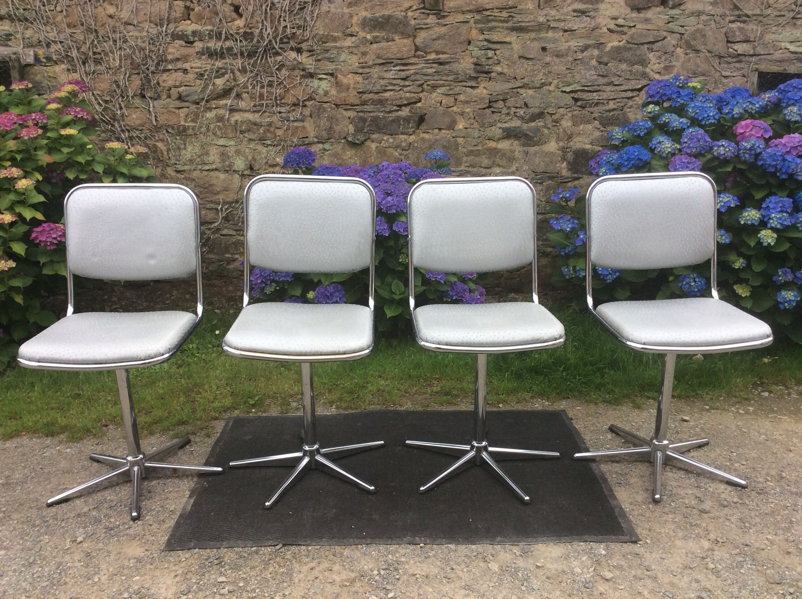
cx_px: 401
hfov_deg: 56.9
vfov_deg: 44.1
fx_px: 740
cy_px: 300
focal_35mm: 32
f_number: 2.4
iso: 32
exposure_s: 1/159
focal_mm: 3.3
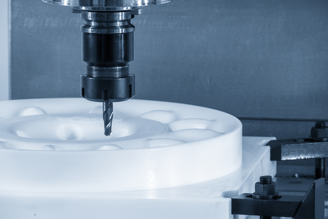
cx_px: 164
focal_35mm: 218
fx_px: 1982
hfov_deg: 9.5
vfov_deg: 6.3
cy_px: 110
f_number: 13
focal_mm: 145
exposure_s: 1/80
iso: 1600
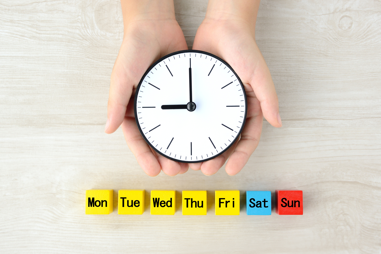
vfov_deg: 24.6
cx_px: 190
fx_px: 582
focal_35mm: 55
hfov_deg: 36.2
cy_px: 127
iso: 640
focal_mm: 55
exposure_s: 1/60
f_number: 13
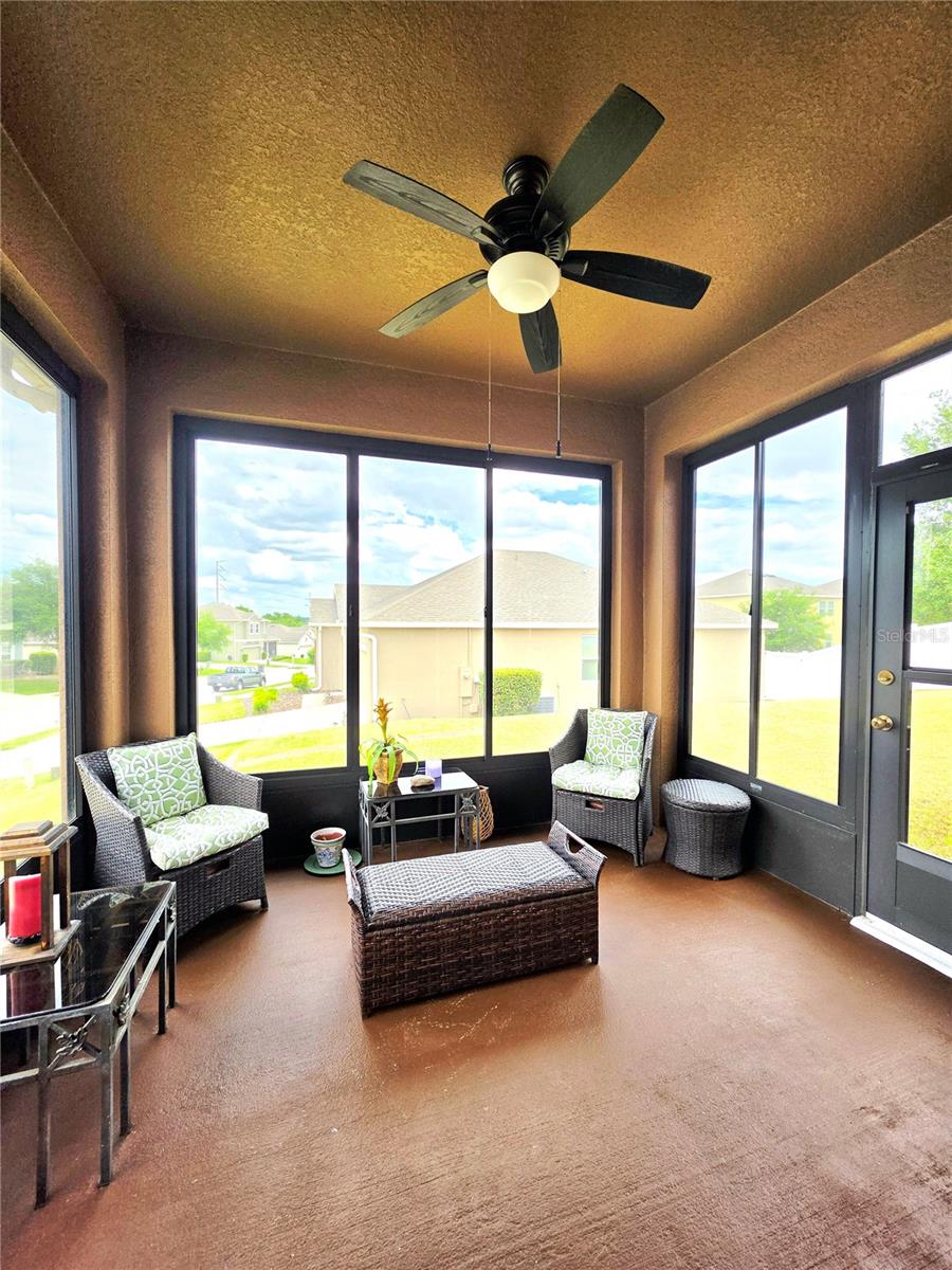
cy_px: 635
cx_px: 476
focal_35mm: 13
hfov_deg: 89.9
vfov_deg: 106.2
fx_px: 477
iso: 32
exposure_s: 1/385
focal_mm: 2.2
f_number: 1.9
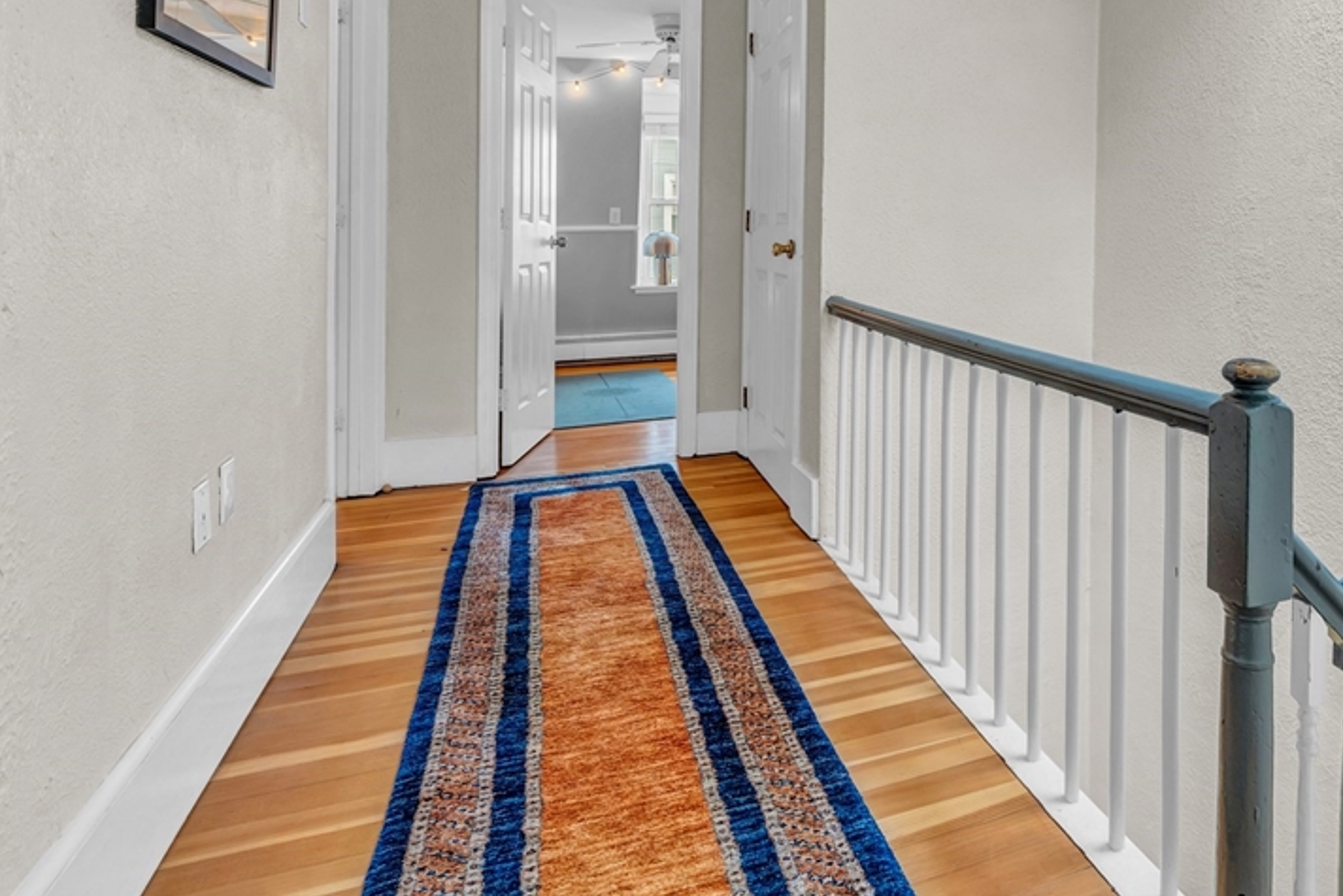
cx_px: 922
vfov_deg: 53.8
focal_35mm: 23
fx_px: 858
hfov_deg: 73.2
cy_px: 284
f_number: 11
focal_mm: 16
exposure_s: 1/1.67
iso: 320
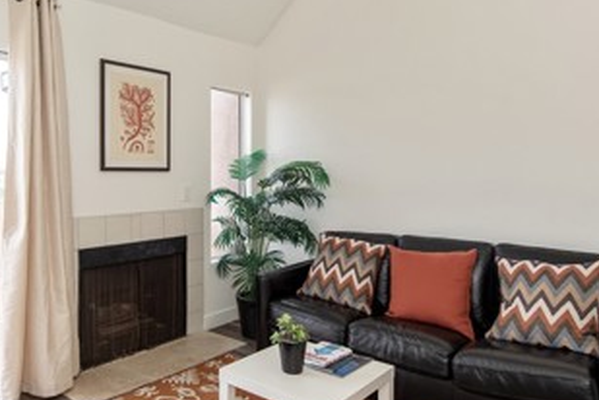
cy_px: 156
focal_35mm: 29
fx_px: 482
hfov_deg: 63.0
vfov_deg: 44.7
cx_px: 235
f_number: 5.6
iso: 140
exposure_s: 1/125
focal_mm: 14
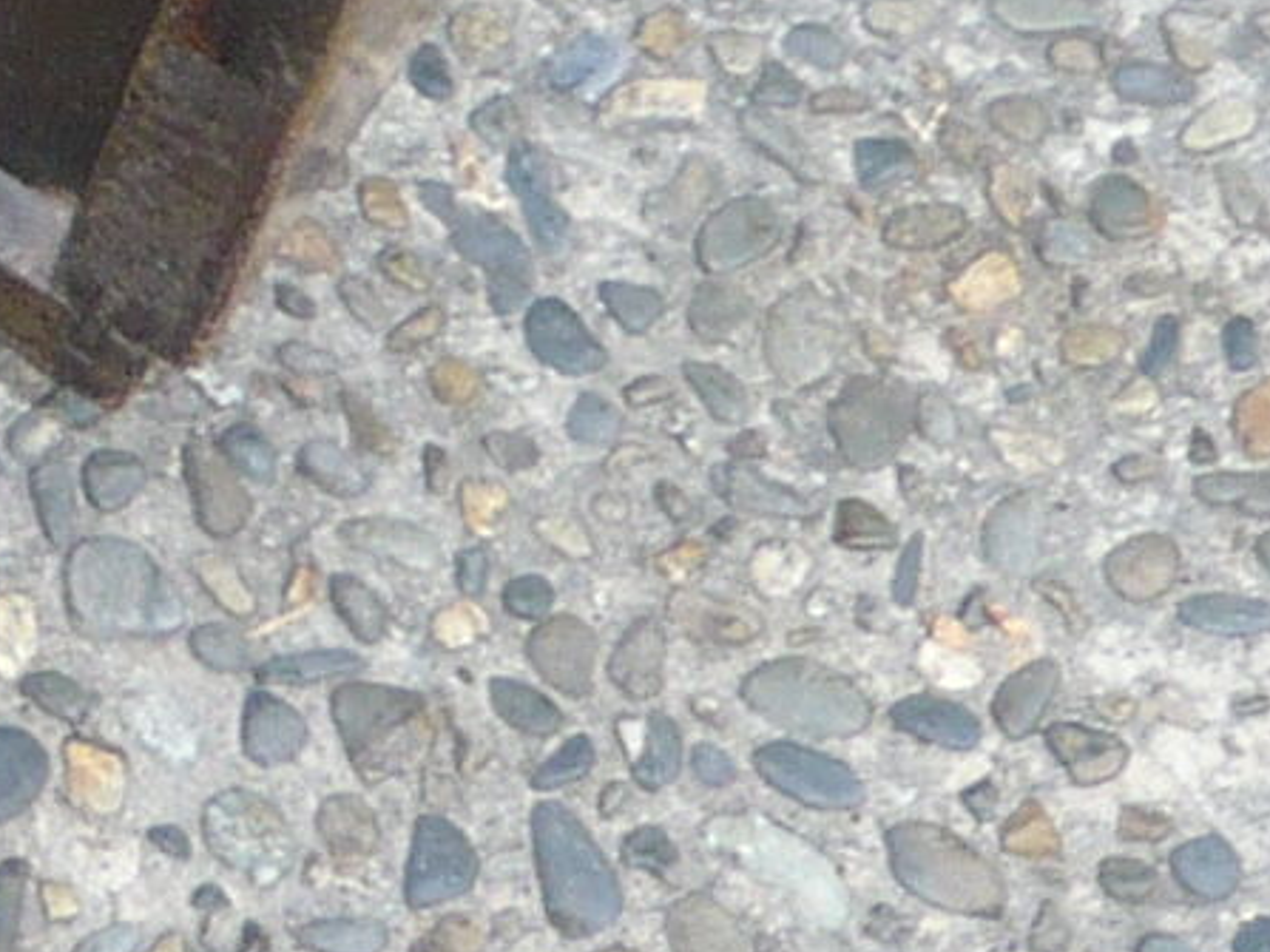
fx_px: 8069
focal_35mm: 220
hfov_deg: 8.3
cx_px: -1628
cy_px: -2217
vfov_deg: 6.1
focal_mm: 5.2
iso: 100
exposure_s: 1/250
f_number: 3
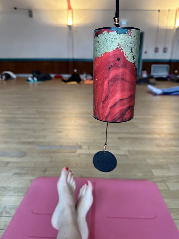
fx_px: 172
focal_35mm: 25
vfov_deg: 69.4
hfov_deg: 54.9
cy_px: 121
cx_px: 90
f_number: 1.78
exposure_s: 1/50
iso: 200
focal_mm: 6.86
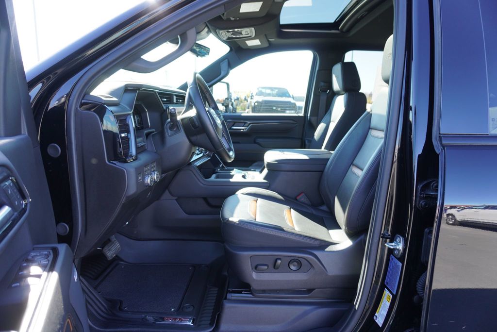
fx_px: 332
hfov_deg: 73.7
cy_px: 166
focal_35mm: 24
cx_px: 248
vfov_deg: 53.2
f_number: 4
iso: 100
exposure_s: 1/60
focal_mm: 16
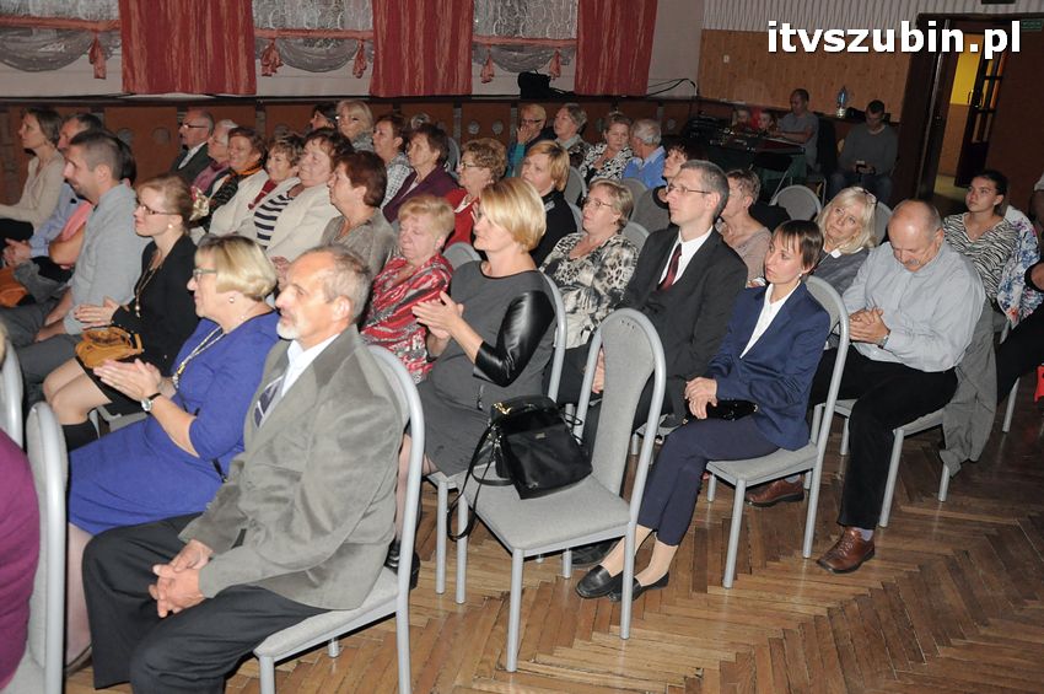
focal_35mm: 32
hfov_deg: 59.5
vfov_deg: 41.6
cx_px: 522
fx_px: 913
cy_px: 347
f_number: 5
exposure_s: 1/60
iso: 2000
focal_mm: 21
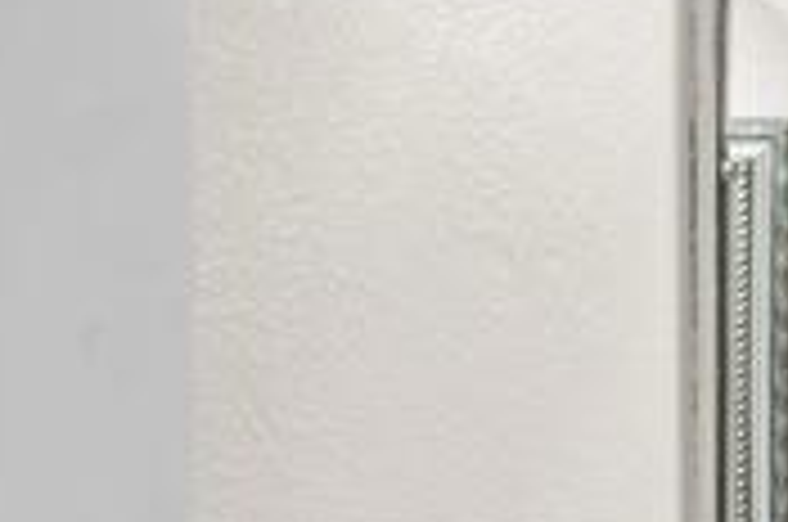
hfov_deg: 19.3
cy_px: 608
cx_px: 1409
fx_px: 1742
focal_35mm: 80
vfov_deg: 16.4
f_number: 8
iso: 100
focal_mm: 14.5
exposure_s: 1.6
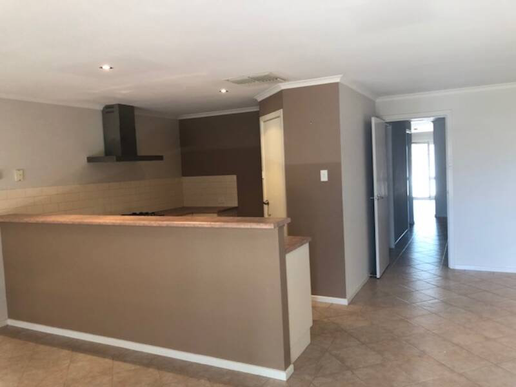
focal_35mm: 29
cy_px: 194
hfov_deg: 61.7
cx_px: 258
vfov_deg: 48.2
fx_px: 432
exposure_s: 1/17
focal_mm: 3.99
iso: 40
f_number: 1.8
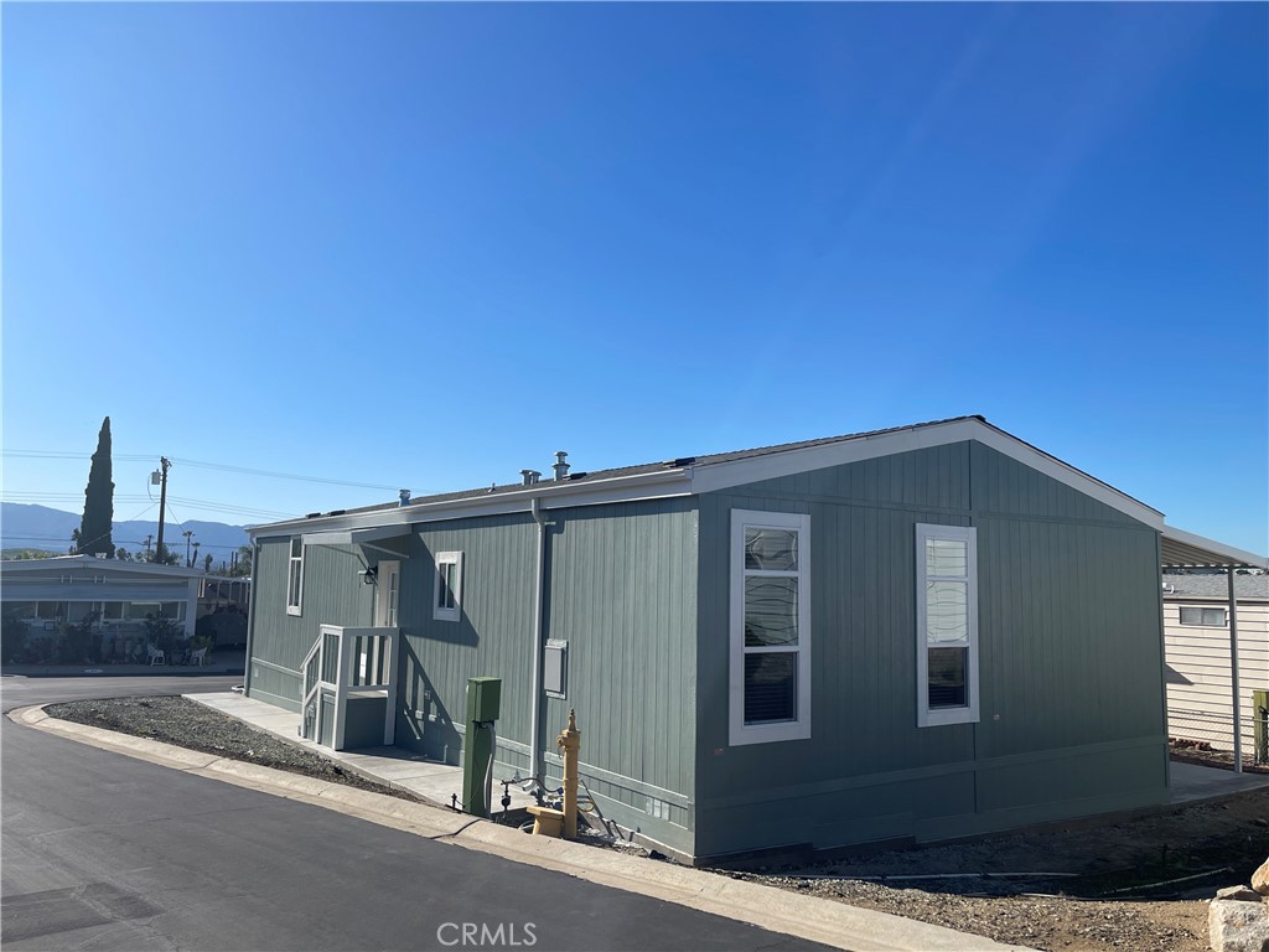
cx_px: 634
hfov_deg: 67.3
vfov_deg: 53.1
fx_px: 953
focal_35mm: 26
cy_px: 476
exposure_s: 1/4717
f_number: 1.6
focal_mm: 5.1
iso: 32
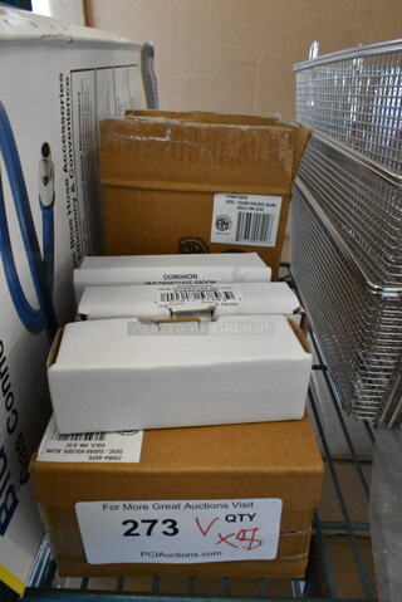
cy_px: 301
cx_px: 201
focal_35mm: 27
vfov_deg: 67.4
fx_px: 452
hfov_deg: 48.0
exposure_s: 1/250
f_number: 8
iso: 6400
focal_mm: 18
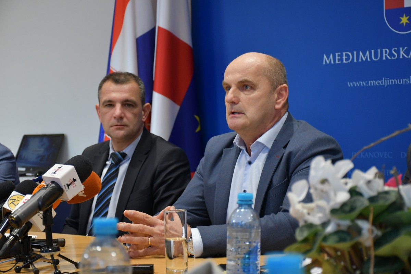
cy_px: 137
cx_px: 206
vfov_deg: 17.5
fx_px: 890
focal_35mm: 78
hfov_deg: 26.0
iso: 1600
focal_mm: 52
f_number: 4.8
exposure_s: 1/125
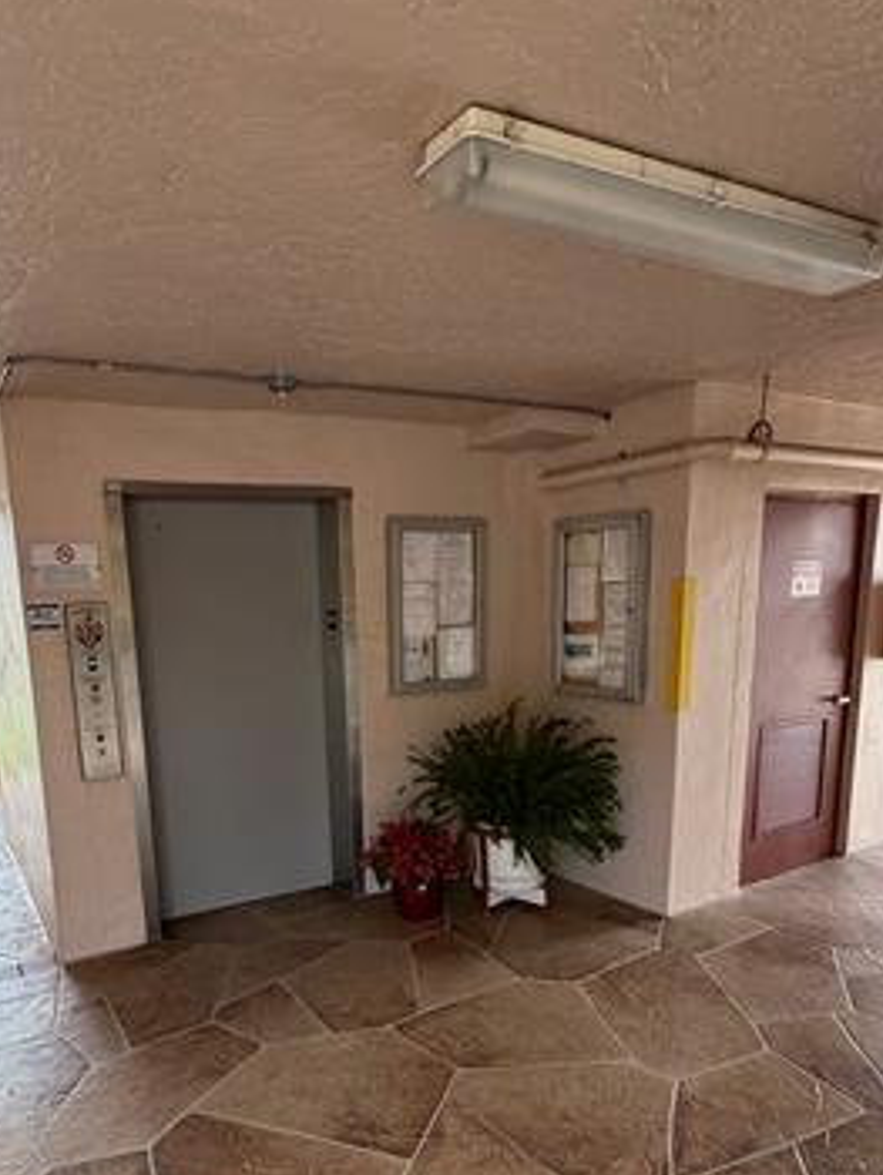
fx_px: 815
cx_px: 353
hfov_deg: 56.4
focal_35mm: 24
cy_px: 769
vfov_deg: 69.8
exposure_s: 1/121
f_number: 2.2
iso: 200
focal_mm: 2.22
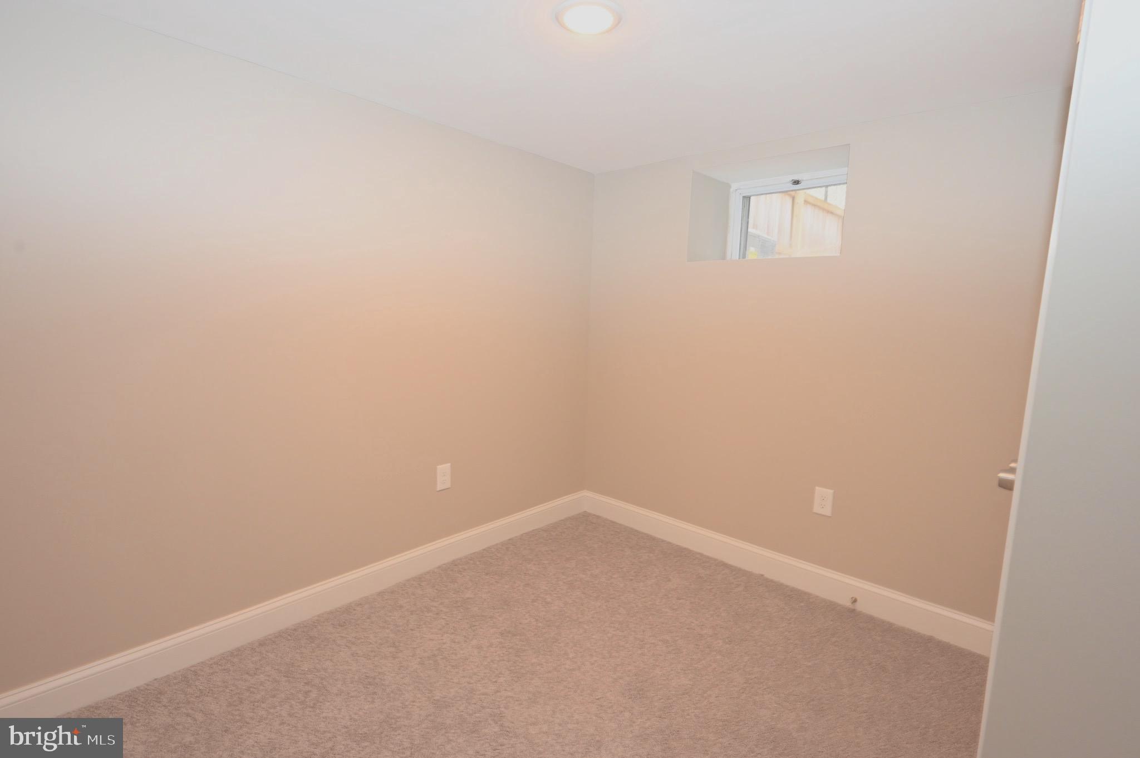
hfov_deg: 93.3
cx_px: 570
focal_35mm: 17
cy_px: 379
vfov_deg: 70.3
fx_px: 538
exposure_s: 1/40
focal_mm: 17
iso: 1250
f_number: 6.3
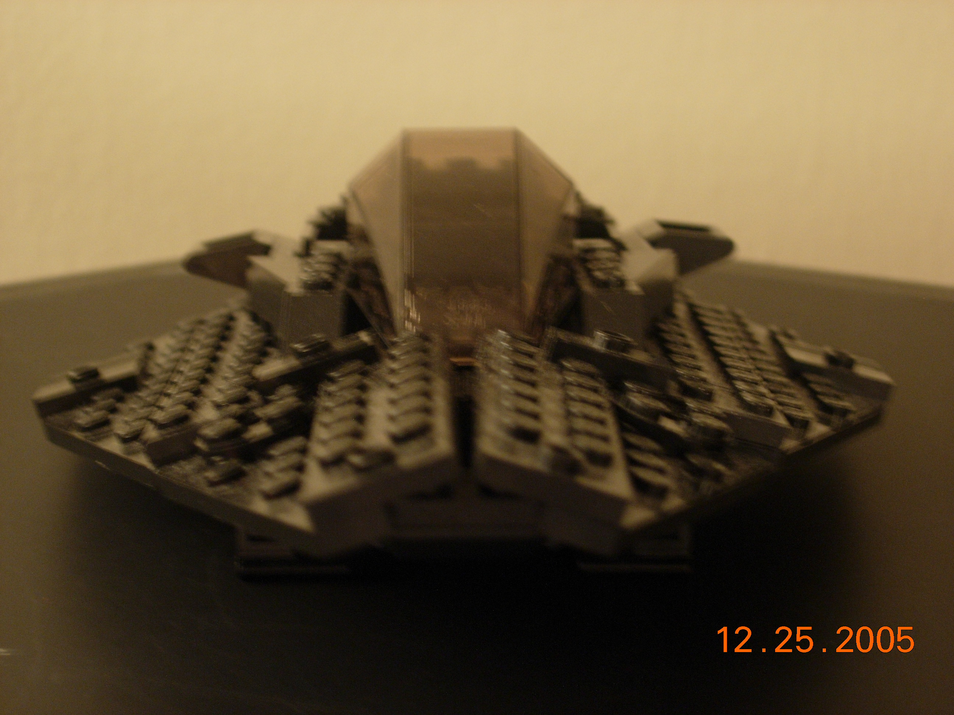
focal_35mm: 92
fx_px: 2535
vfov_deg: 16.1
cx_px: 477
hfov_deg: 21.3
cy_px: 358
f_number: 4.3
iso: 129
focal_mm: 19.1
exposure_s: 1/4
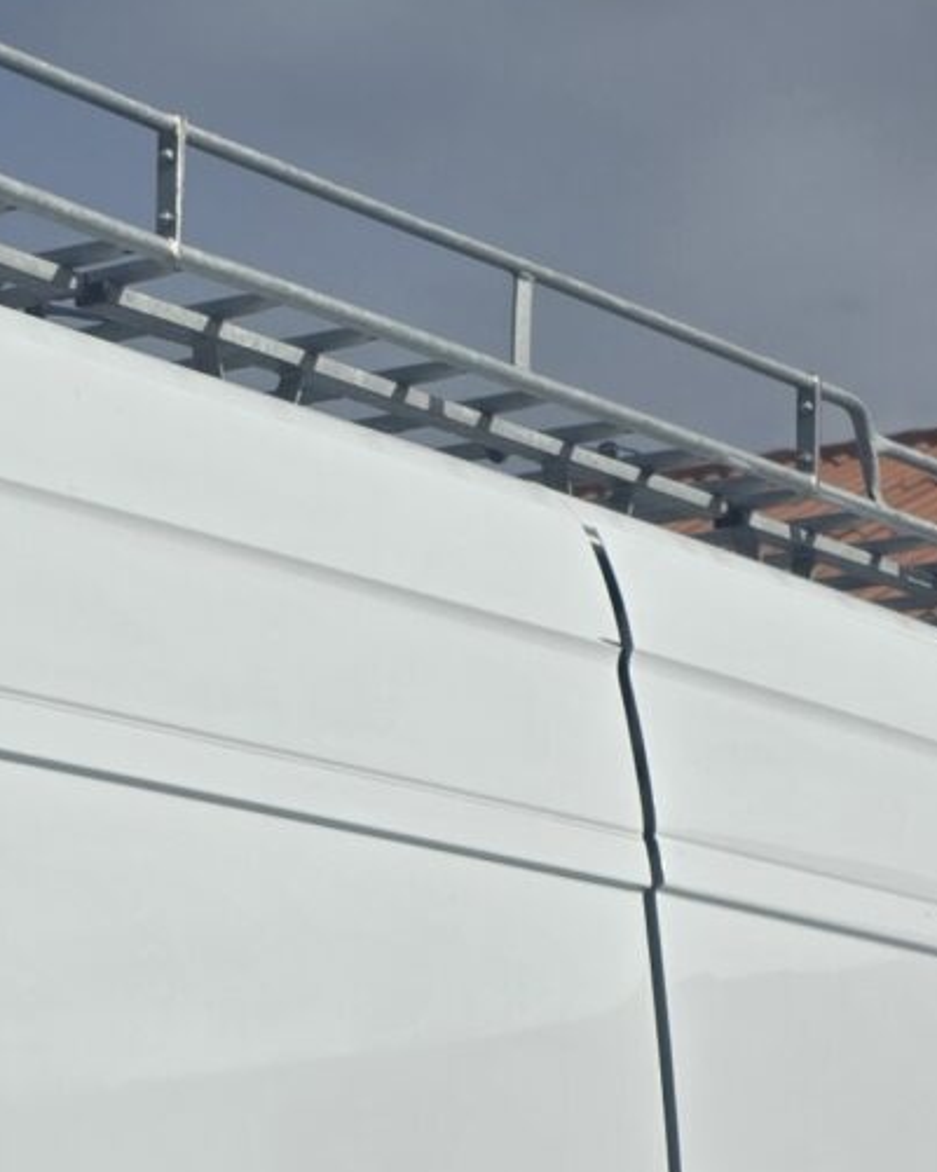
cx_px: -658
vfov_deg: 16.0
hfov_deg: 12.4
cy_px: 1432
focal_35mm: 115
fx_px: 3986
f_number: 1.7
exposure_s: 1/7944
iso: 50
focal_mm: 6.25
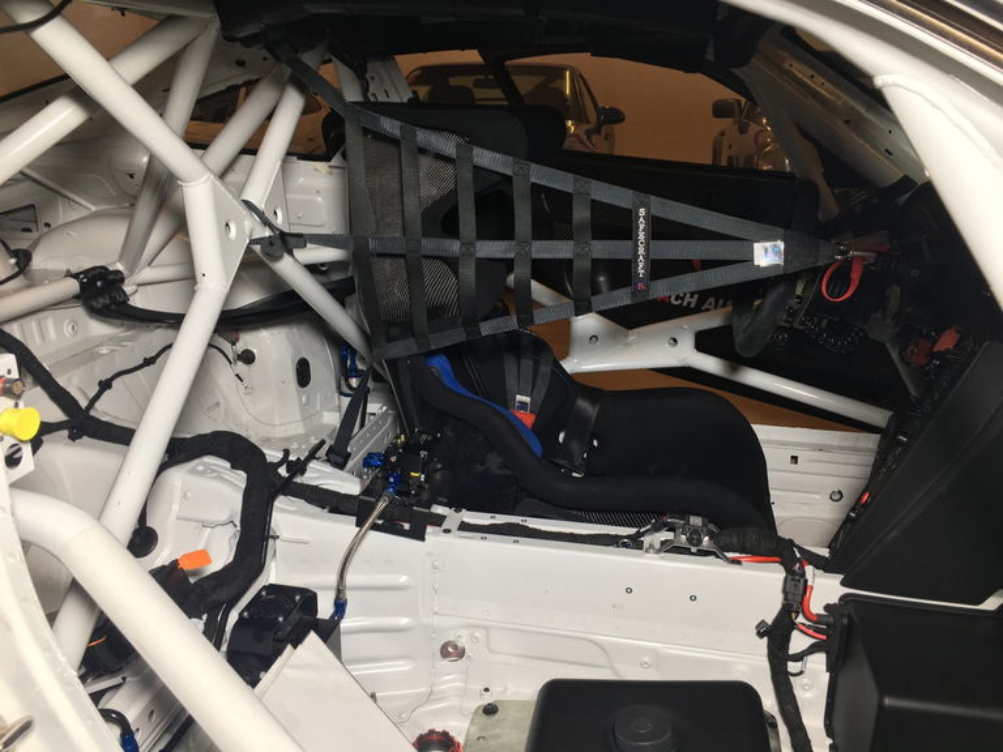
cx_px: 502
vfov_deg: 48.2
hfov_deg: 61.7
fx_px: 840
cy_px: 376
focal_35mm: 29
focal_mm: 4.15
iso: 32
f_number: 2.2
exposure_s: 1/50
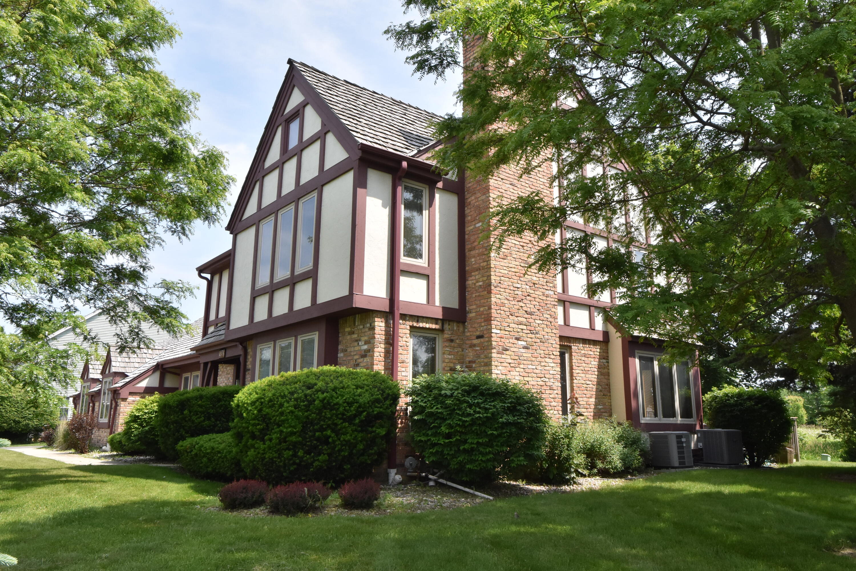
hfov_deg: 70.4
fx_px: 606
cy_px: 286
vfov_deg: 50.4
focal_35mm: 26
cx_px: 428
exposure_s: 1/500
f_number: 11
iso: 800
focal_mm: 17
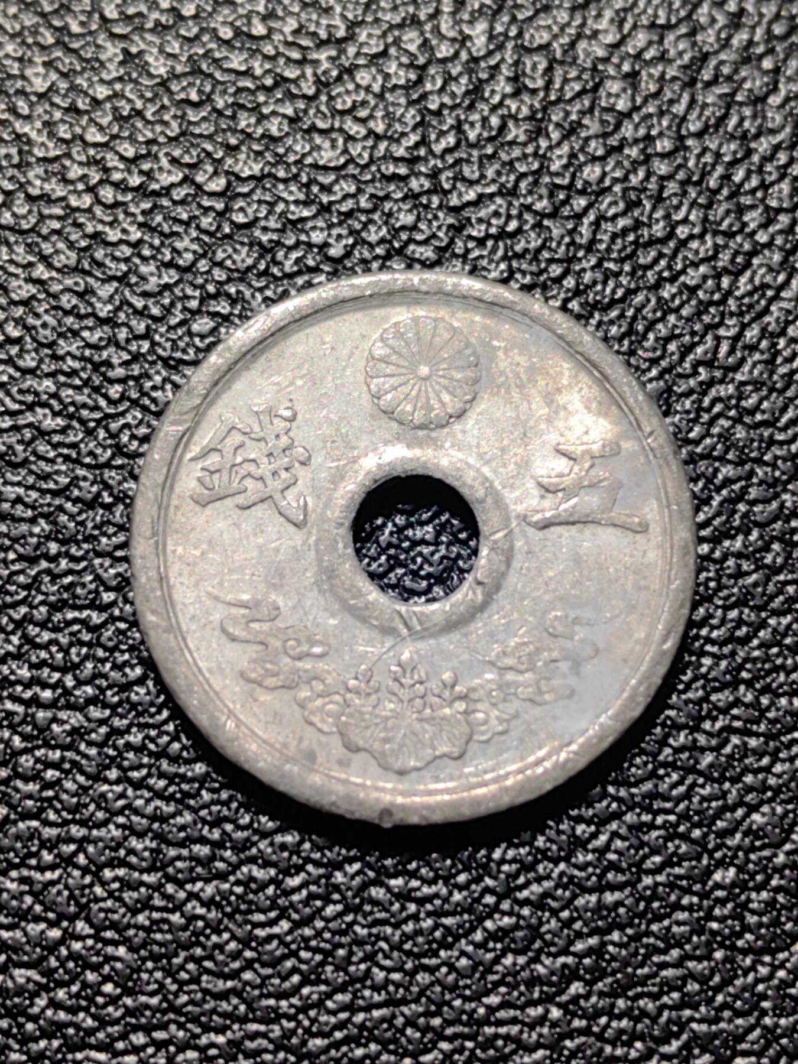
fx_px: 2459
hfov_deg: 18.4
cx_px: 399
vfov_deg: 24.4
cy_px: 532
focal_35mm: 80
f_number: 2
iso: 50
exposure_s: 1/100
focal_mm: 5.75
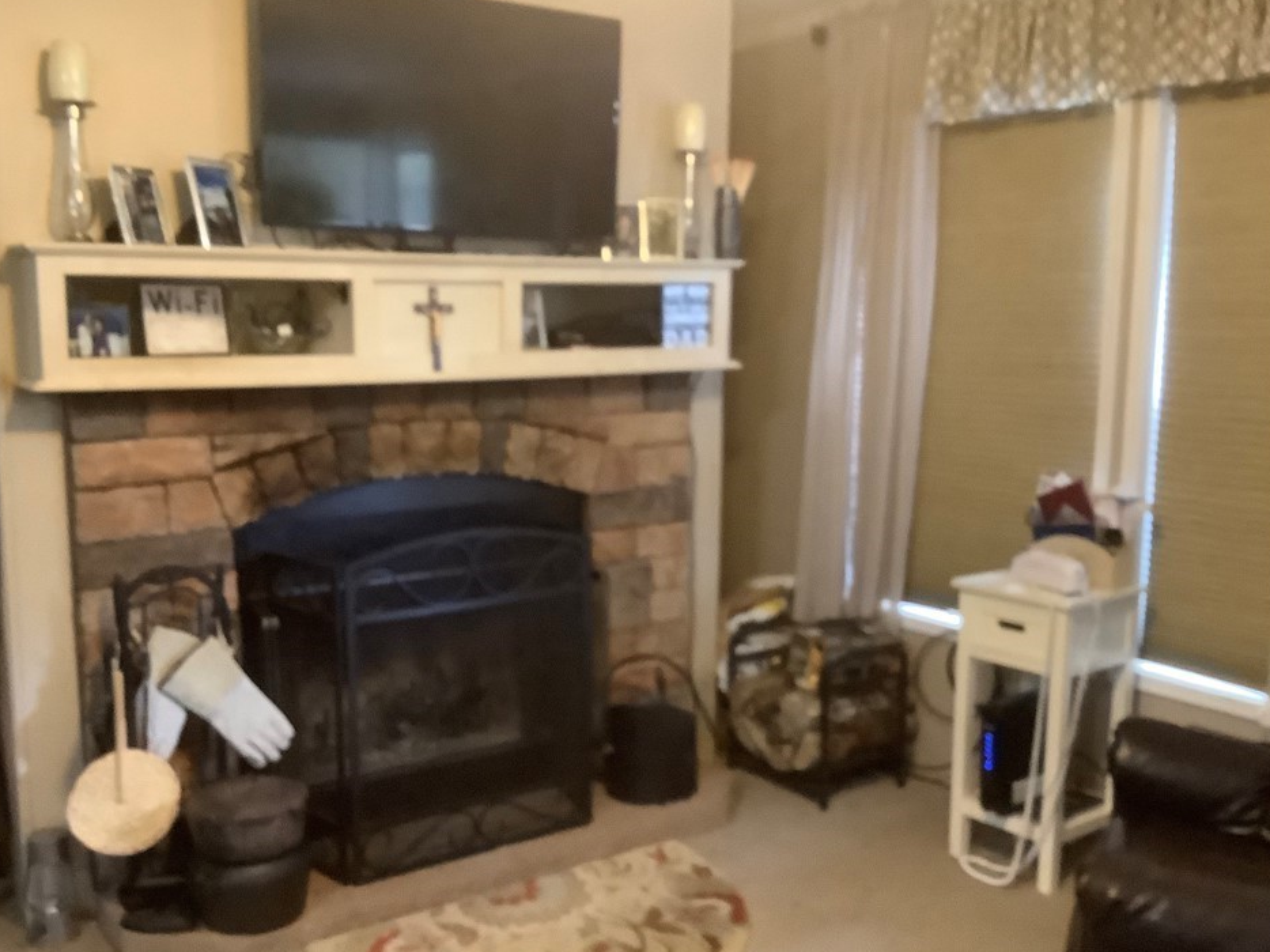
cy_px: 506
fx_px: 1247
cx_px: 583
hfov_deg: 53.9
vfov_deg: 41.8
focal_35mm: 34
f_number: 2.4
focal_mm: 3.3
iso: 640
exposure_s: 1/25
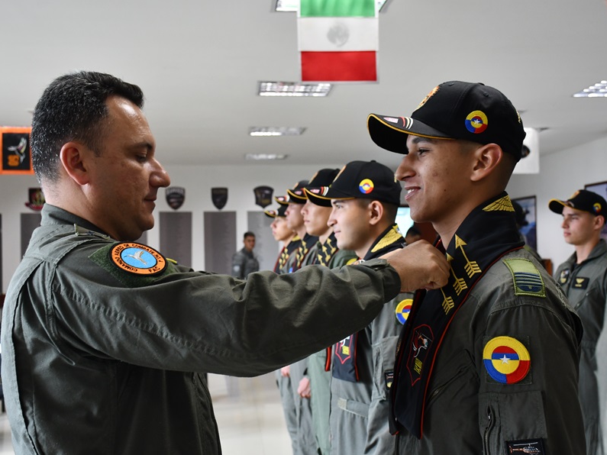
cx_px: 318
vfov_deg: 29.7
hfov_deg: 38.9
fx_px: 859
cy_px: 228
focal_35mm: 49
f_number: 6.3
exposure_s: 1/50
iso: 800
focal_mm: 30
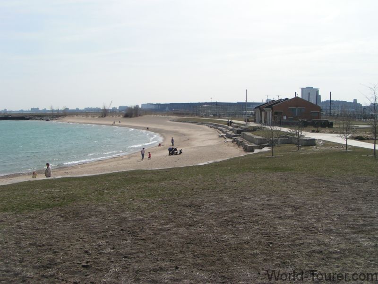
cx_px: 189
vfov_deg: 37.7
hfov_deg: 49.0
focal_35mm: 38
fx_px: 415
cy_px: 142
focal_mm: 5.8
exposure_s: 1/800
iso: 50
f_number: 5.6
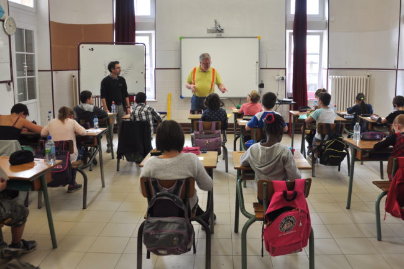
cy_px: 134
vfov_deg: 47.9
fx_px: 303
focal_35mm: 27
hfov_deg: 67.4
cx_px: 202
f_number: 3.5
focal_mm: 18
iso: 200
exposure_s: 1/25
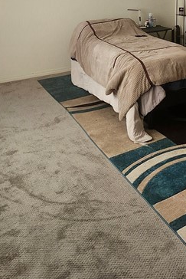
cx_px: 153
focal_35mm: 38
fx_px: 294
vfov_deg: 45.1
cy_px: 19
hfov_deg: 33.9
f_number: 2.2
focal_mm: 1.74
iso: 200
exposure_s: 1/60
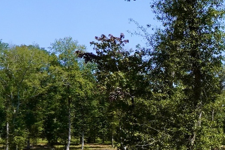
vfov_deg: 15.3
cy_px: 141
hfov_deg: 17.8
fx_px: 550
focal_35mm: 88
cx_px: 423
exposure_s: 1/160
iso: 100
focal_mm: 10
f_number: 10
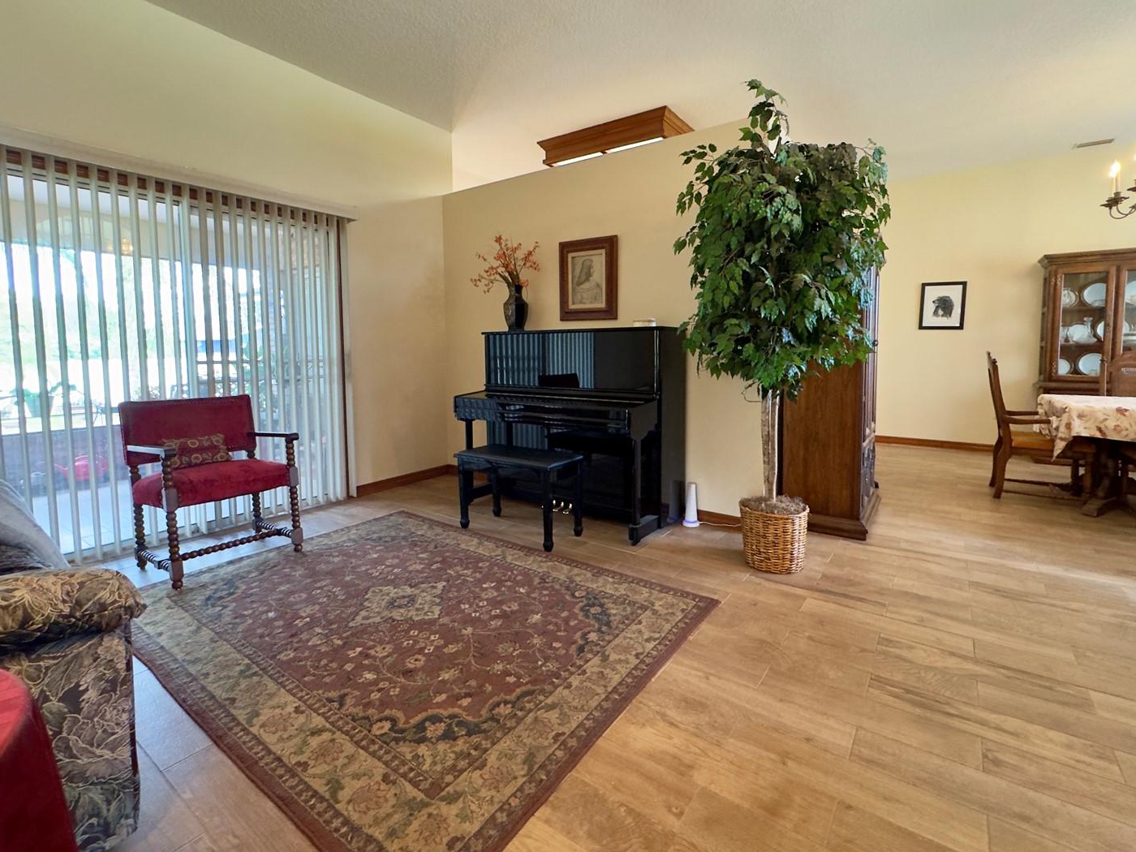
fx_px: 525
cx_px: 602
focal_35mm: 16
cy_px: 385
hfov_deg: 94.4
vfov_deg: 77.9
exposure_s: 1/60
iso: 1000
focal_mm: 2.22
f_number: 2.2
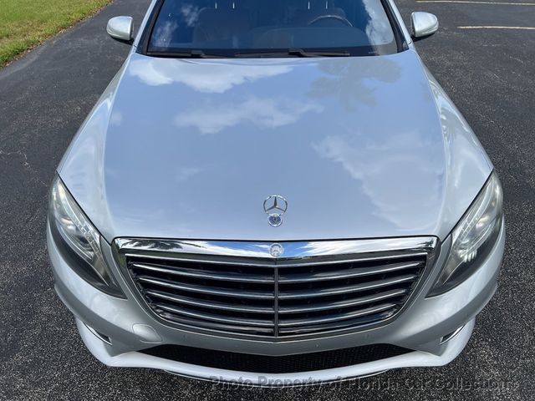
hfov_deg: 67.3
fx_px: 402
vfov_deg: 53.1
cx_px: 268
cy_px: 200
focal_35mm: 26
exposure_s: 1/3257
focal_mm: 5.7
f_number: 1.5
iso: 50
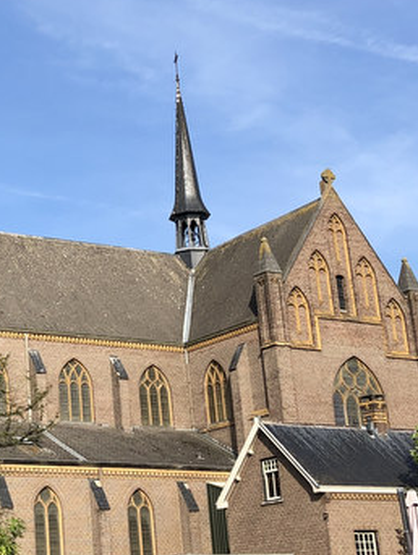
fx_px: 1221
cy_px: 238
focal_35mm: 76
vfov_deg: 25.6
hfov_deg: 18.8
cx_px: -11
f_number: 1.8
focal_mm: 3.99
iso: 20
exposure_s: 1/1389
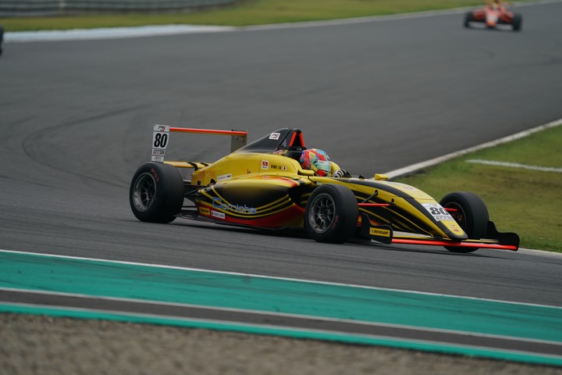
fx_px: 9366
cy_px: 188
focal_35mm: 600
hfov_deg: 3.4
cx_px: 281
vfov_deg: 2.3
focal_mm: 600
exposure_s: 1/800
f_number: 6.3
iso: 250
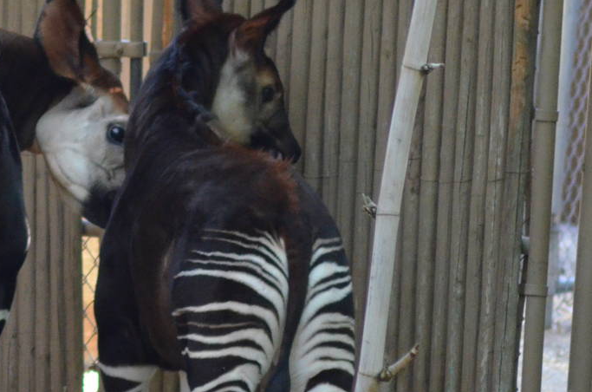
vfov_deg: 1.6
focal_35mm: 879
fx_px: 14421
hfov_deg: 2.4
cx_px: 86
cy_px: 258
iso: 3200
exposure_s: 1/500
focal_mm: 250
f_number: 5
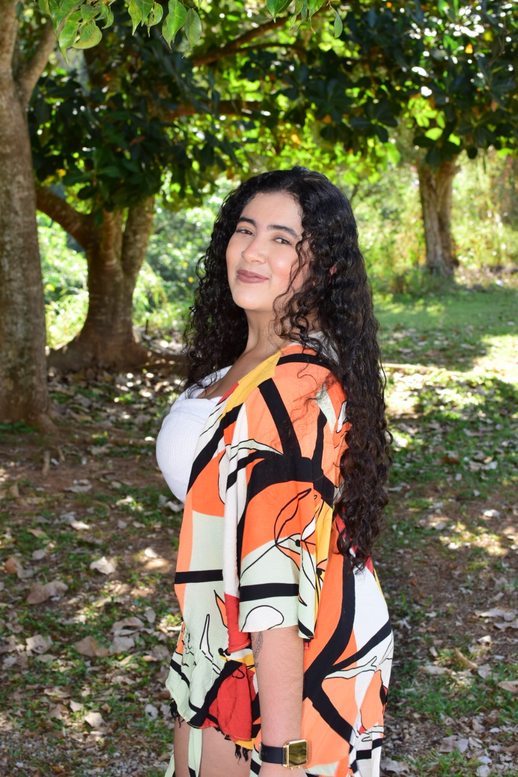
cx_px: 259
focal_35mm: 52
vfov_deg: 37.9
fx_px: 1133
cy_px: 388
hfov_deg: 25.8
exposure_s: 1/50
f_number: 5.6
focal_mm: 35
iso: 100
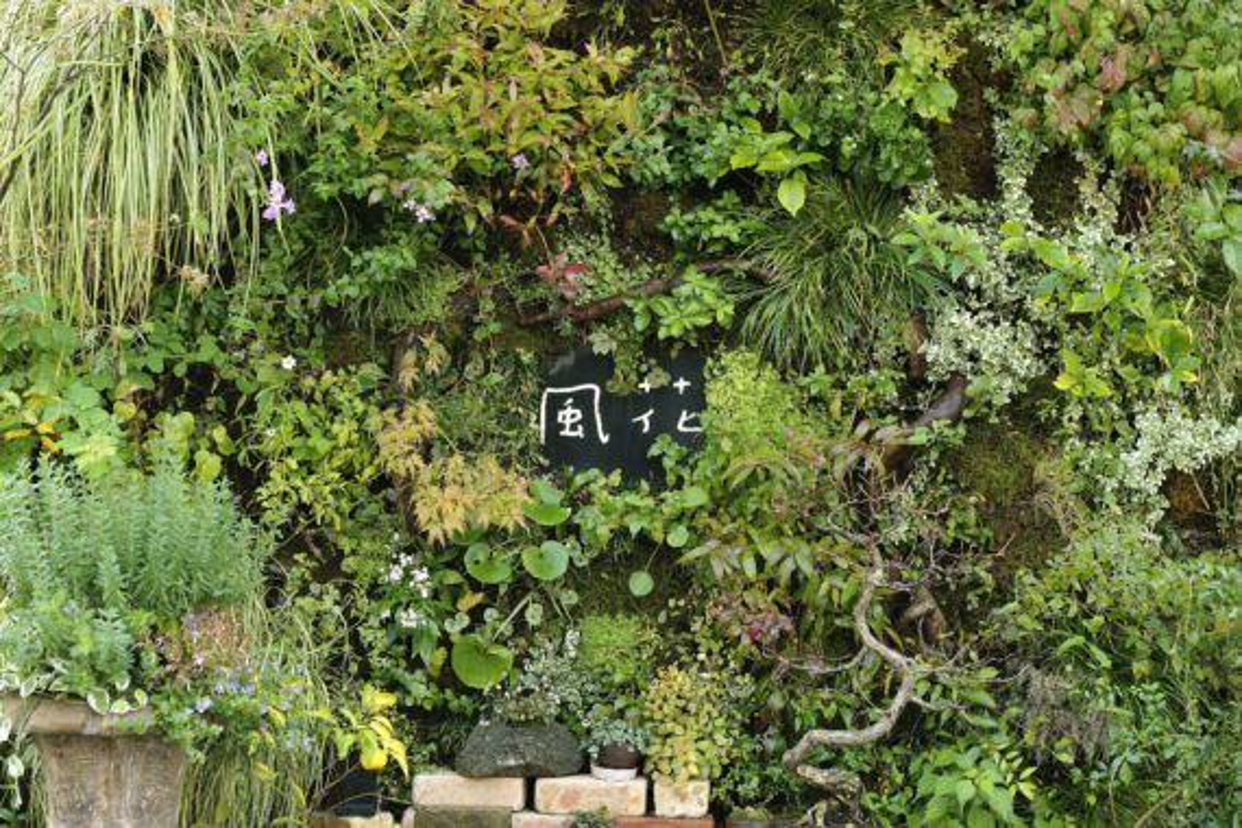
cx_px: 621
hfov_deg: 28.8
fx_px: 2415
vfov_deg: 19.5
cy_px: 414
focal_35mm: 70
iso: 400
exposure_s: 1/60
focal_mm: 70
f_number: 5.6
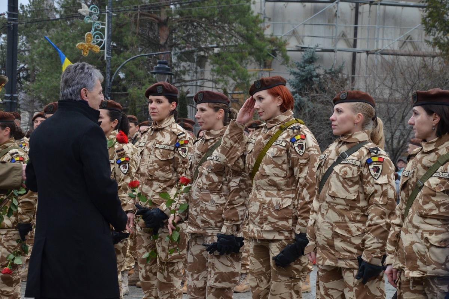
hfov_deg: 20.6
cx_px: 224
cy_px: 150
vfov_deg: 13.8
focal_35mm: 99
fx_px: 1235
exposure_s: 1/200
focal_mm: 66
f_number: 7.1
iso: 500
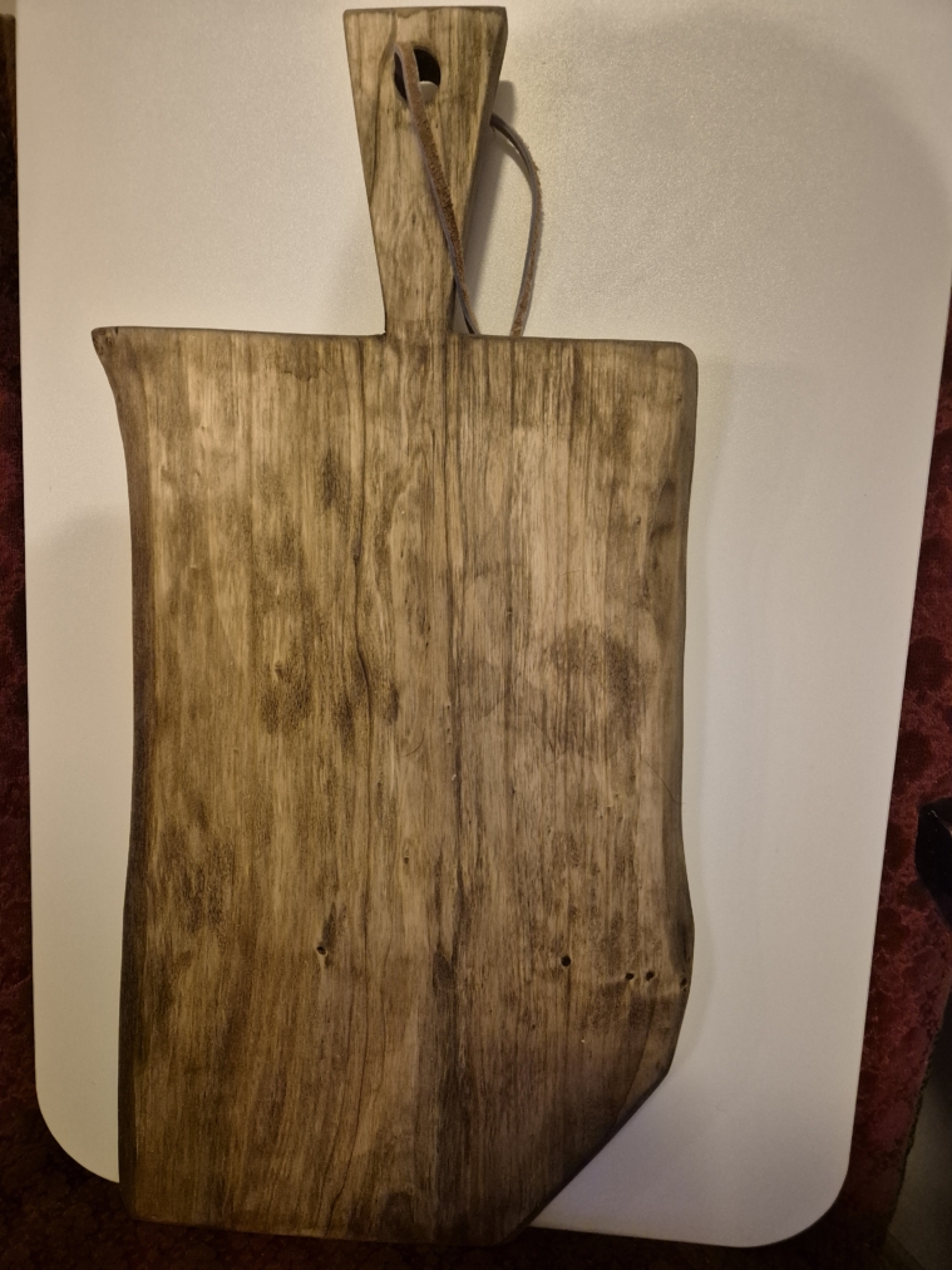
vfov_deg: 73.9
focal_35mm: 23
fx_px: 843
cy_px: 635
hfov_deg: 58.9
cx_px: 476
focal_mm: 5.4
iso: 1250
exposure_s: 1/100
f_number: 1.8
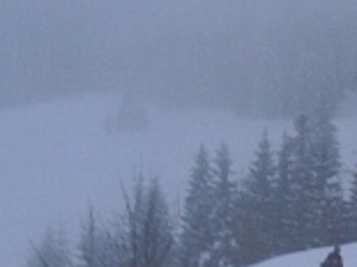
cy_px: 388
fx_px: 1628
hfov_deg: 11.9
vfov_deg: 9.2
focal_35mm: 158
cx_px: 553
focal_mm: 5.7
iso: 200
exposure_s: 1/11
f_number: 2.8
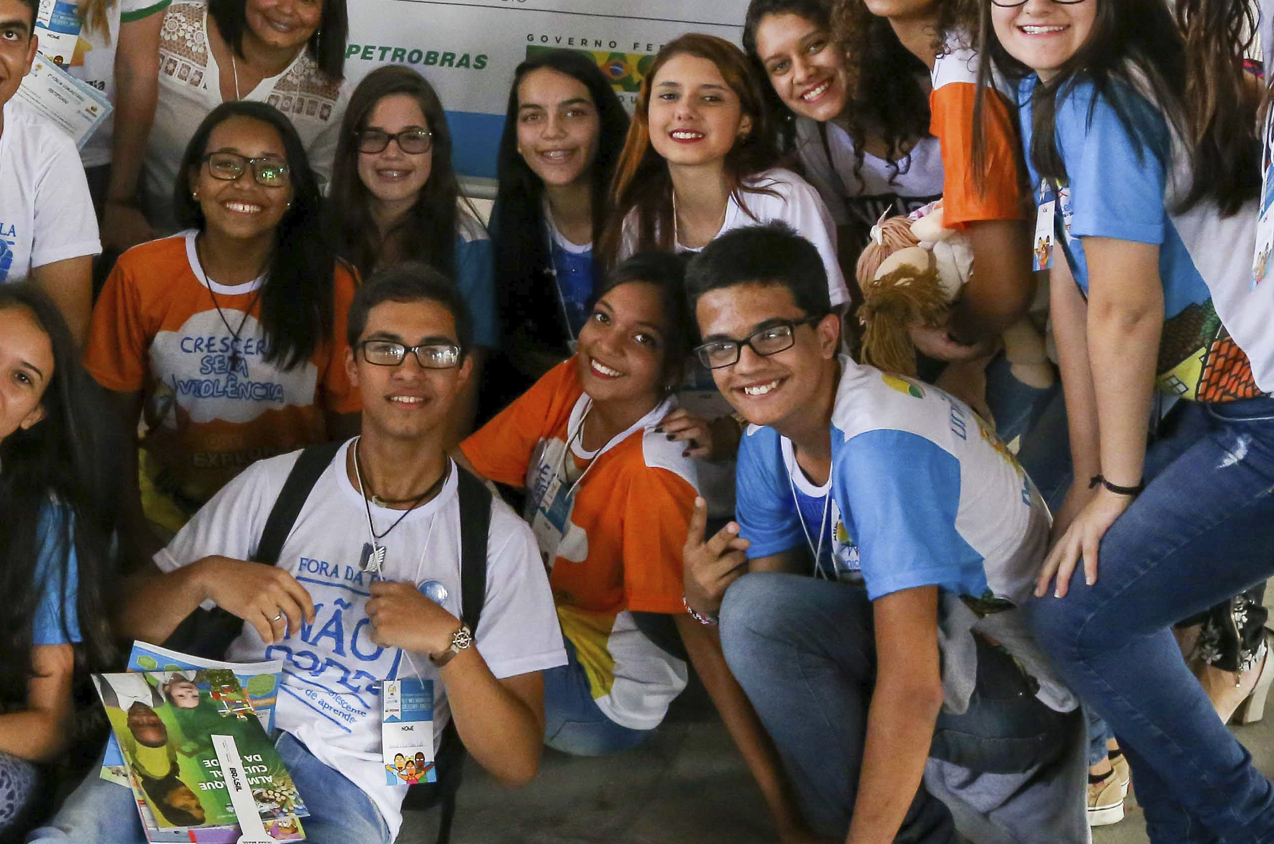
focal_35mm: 187
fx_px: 6604
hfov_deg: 11.0
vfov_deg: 7.3
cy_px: 191
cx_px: 316
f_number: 5.6
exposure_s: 1/125
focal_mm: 58
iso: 800
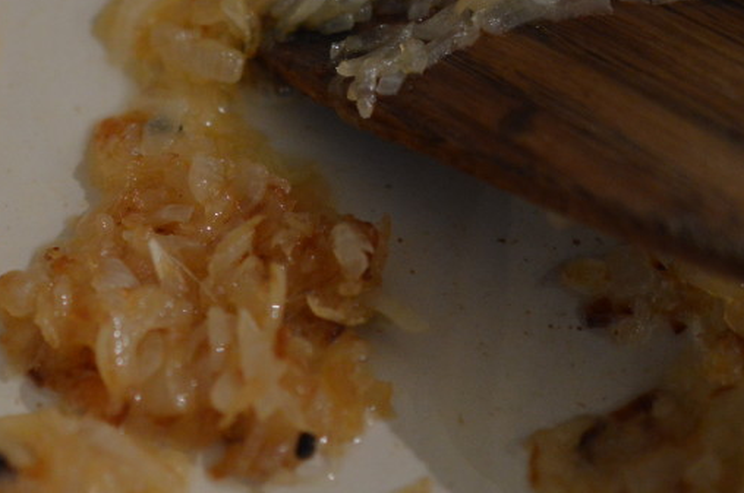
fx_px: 2497
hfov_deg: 16.7
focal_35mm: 121
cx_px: 54
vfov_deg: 11.3
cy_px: 335
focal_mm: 40
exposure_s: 1/60
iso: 1250
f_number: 3
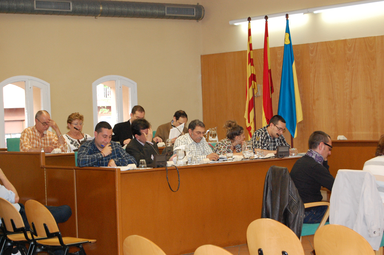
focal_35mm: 82
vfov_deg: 16.5
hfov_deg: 24.6
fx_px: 879
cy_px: 128
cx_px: 192
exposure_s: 1/60
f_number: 5.6
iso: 1600
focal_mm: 55
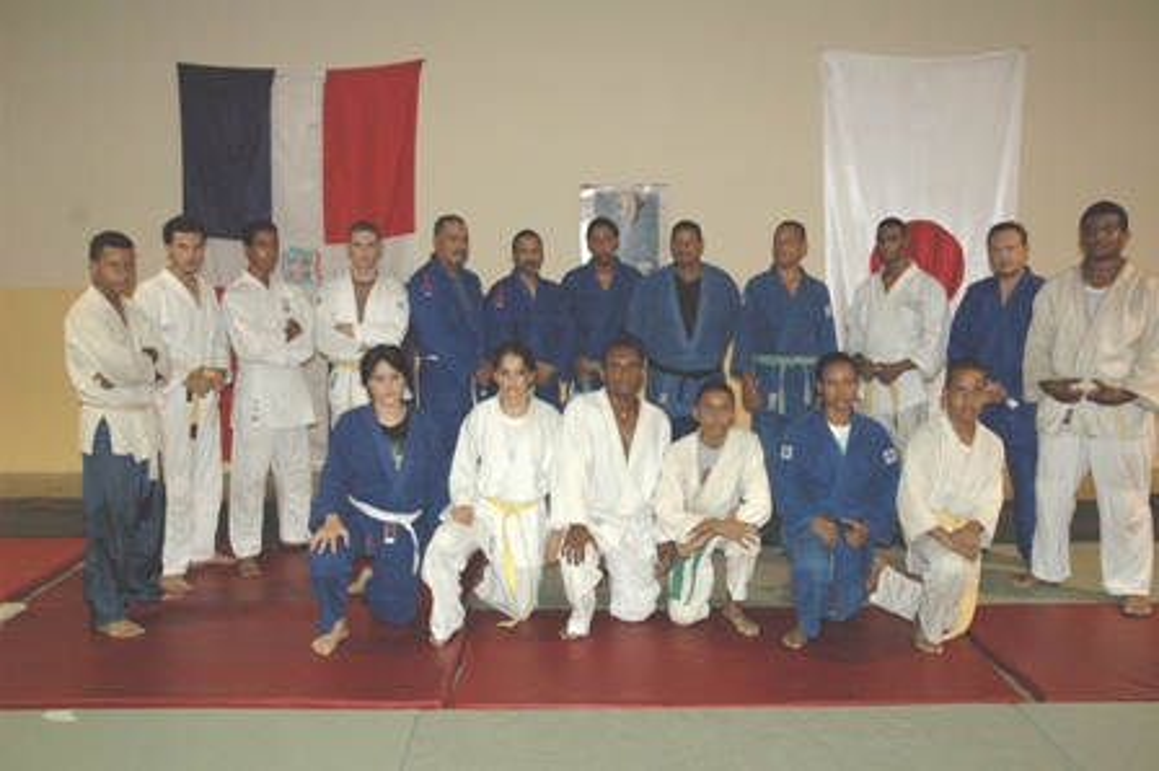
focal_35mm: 33
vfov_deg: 39.9
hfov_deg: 57.3
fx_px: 1062
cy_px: 386
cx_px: 580
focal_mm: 22
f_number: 5
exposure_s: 1/60
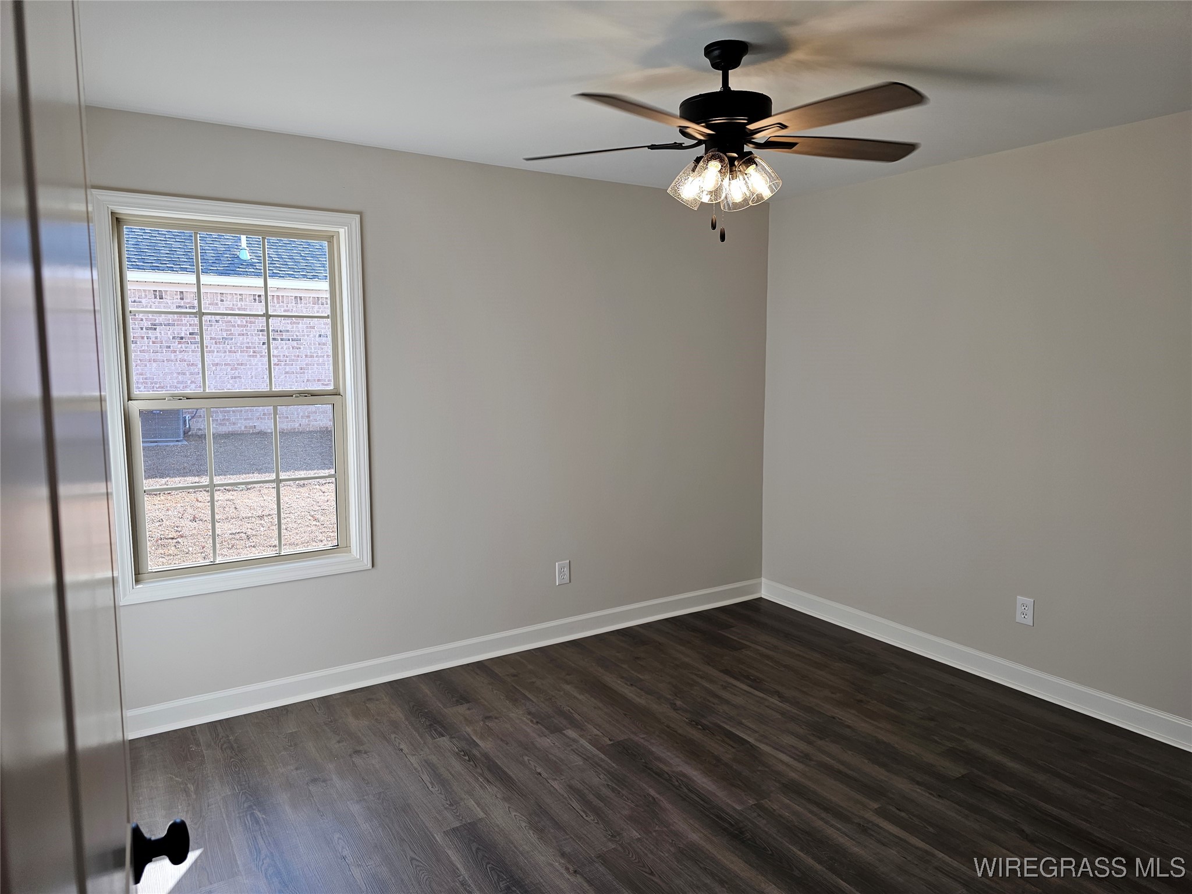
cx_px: 596
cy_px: 447
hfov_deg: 73.9
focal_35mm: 23
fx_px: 792
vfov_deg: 58.9
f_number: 1.7
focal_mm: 6.3
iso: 25
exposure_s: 1/120
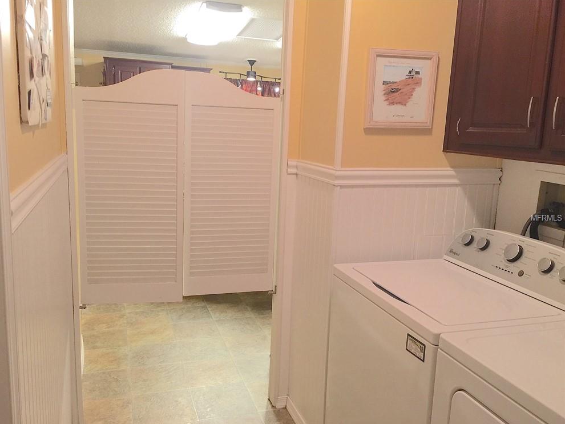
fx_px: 490
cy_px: 218
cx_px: 273
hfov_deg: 60.0
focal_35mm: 30
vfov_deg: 46.8
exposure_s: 1/15
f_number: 2.2
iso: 100
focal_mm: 4.15
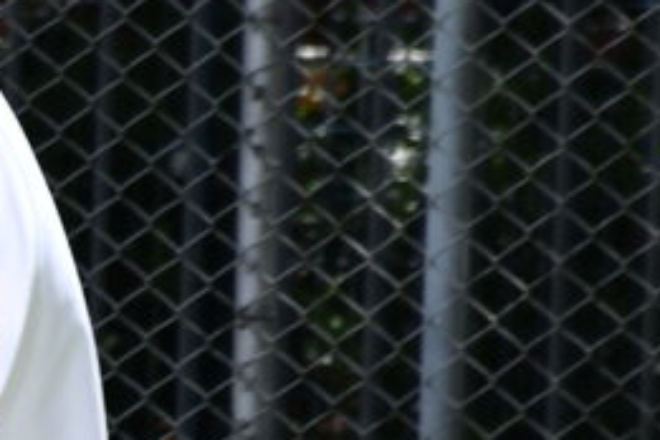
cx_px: -1110
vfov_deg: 1.0
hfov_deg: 1.4
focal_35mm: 1435
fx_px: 26306
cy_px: 392
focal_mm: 130
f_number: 5.6
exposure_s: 1/500
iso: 200
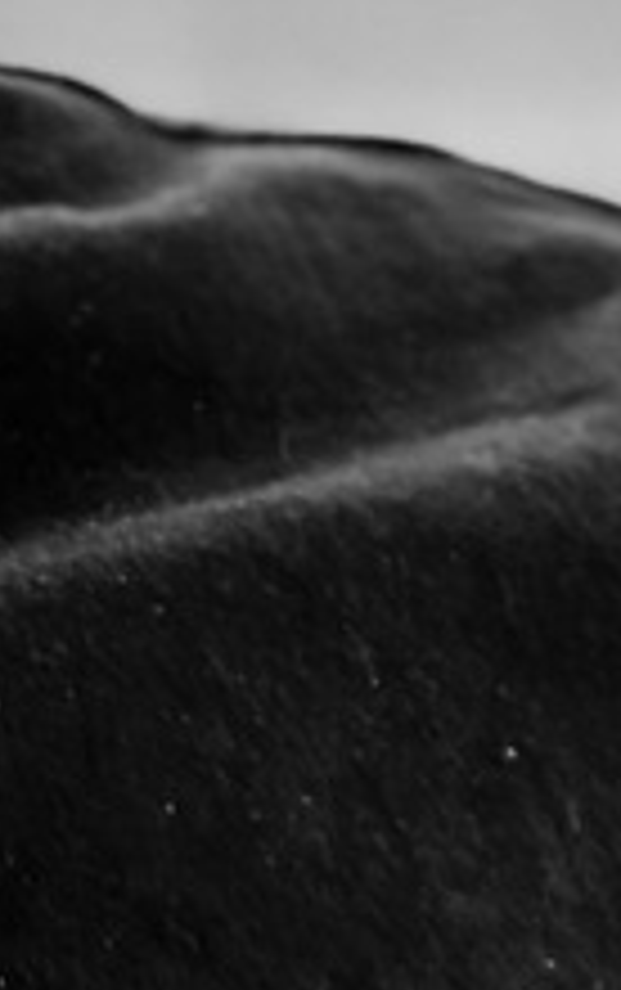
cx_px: -1030
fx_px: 3997
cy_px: -806
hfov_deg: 8.0
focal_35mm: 148
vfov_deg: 12.8
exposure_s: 1/122
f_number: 2.2
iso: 32
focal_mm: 2.71
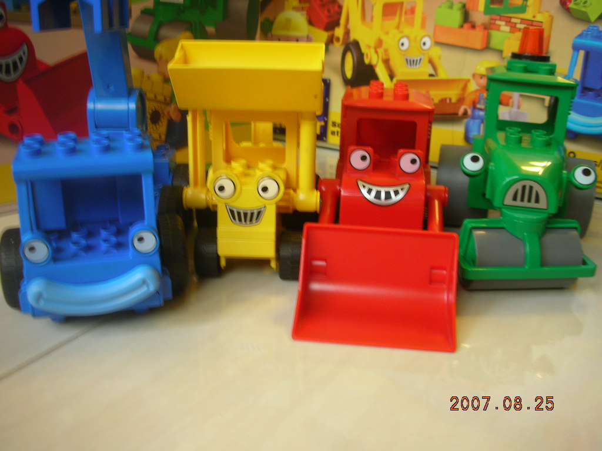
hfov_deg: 52.6
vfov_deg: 40.7
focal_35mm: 35
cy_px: 226
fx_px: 609
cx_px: 301
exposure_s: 1/4.7
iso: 50
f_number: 3
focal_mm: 5.8
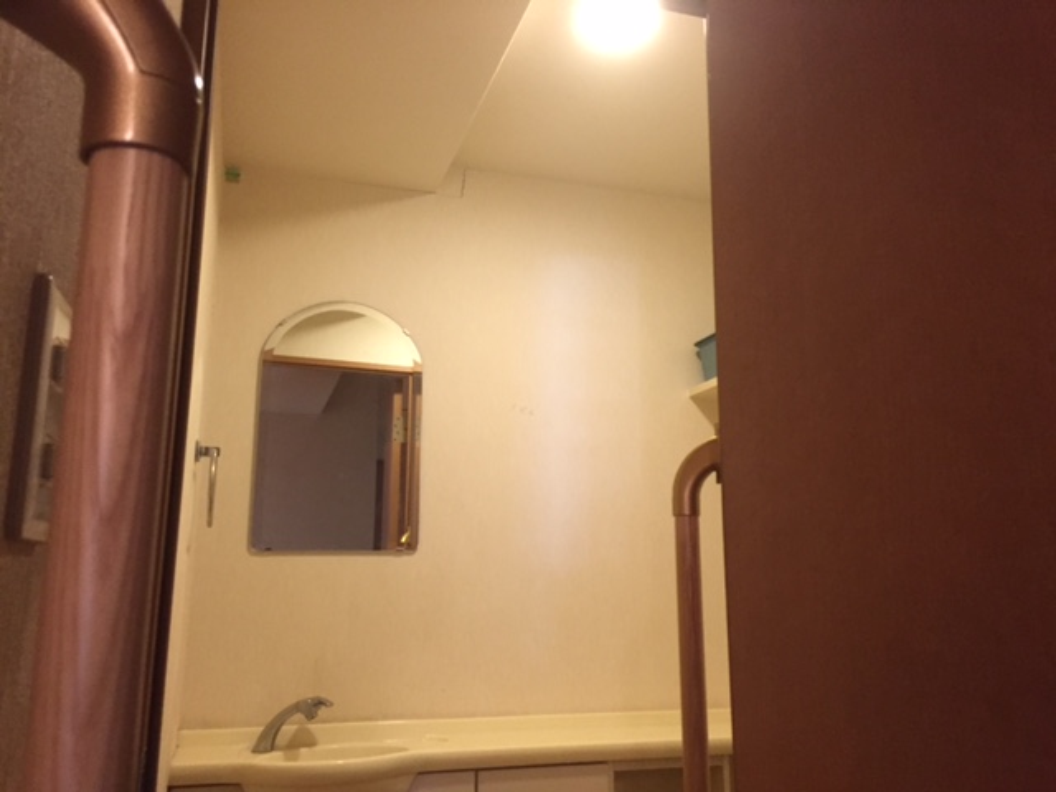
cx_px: 528
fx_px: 885
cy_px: 396
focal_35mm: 29
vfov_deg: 48.2
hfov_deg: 61.7
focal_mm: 4.15
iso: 250
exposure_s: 1/15
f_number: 2.2
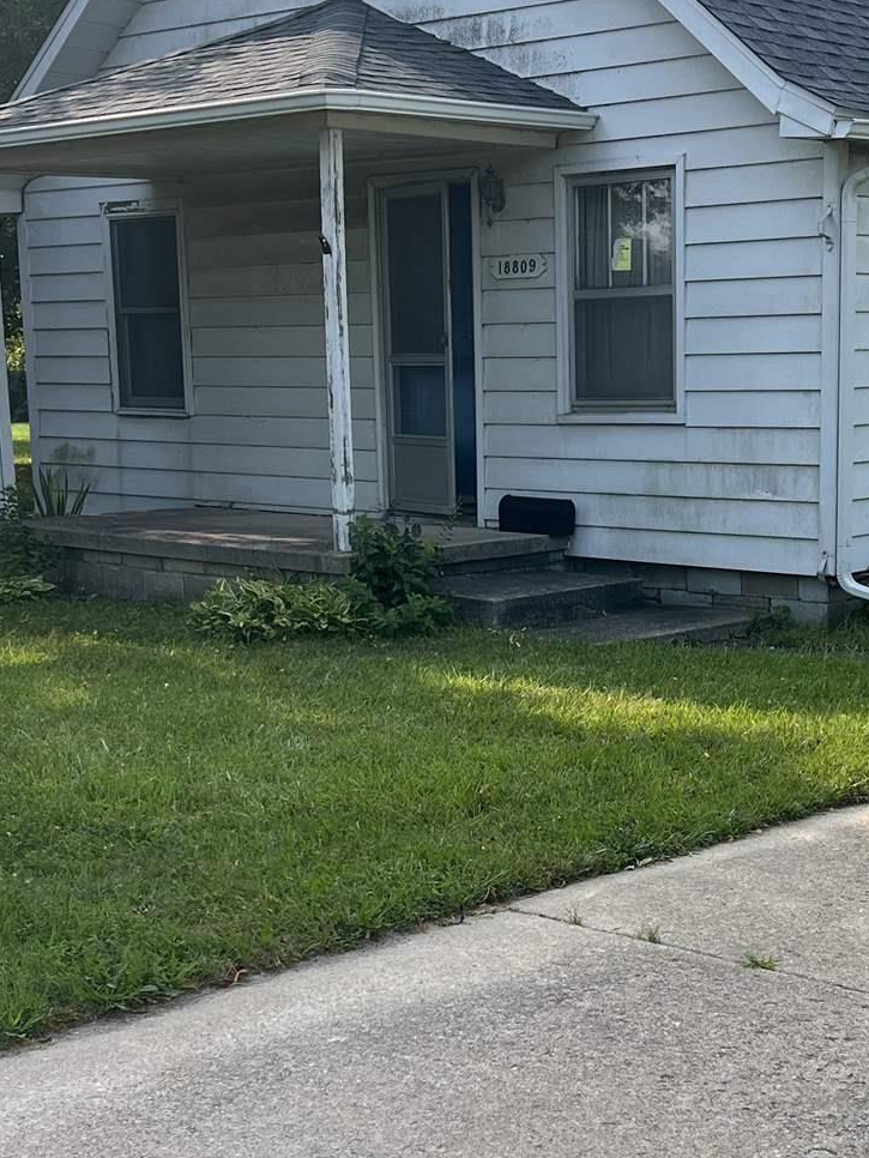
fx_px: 2074
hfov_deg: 23.6
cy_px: 725
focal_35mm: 62
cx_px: 549
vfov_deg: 31.1
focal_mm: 5.7
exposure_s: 1/2457
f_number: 1.5
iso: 50
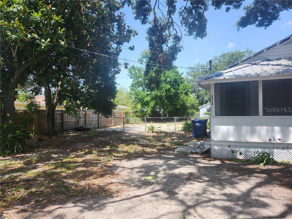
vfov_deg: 58.9
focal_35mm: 23
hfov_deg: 73.9
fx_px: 194
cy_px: 110
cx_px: 146
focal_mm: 5.54
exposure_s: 1/574
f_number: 1.8
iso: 25
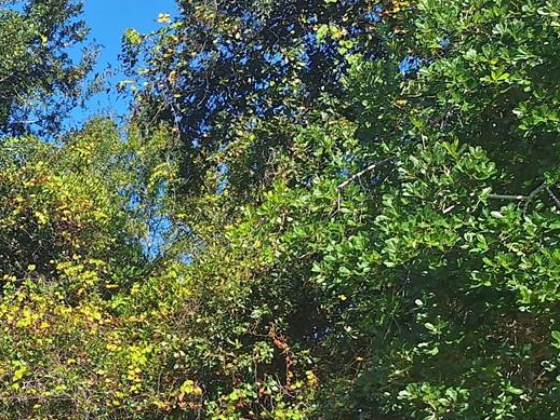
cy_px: 493
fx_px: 1149
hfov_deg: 23.6
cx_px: -201
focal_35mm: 71
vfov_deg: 19.6
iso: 40
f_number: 1.8
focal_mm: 5.54
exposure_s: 1/1942
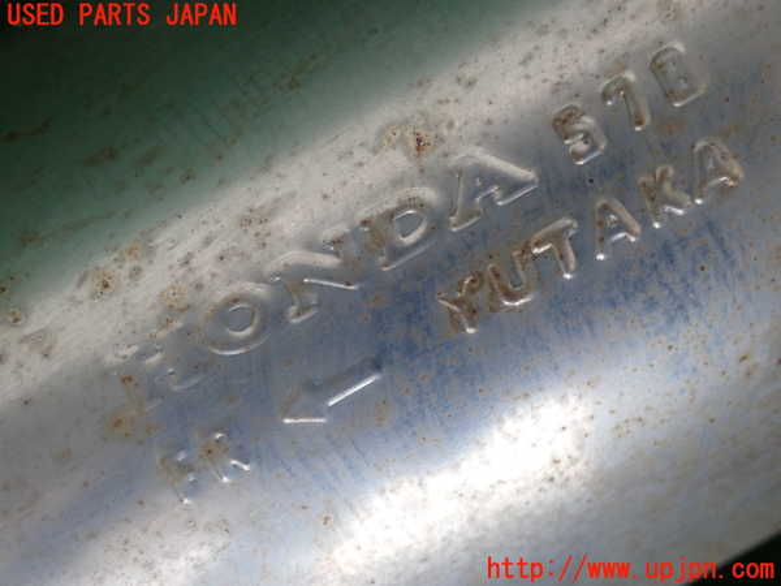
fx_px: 1106
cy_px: 293
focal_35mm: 49
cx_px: 390
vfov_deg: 29.7
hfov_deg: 38.9
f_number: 3.2
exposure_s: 1/80
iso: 200
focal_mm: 8.99
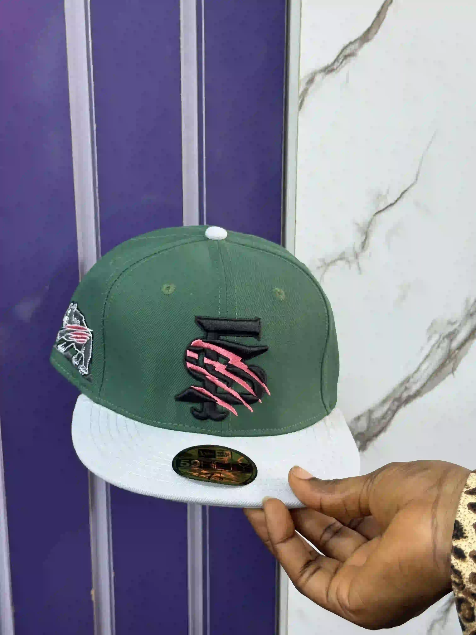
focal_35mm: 48
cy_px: 318
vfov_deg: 39.7
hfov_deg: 30.3
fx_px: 880
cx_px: 238
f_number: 1.78
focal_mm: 6.76
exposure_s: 1/167
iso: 64
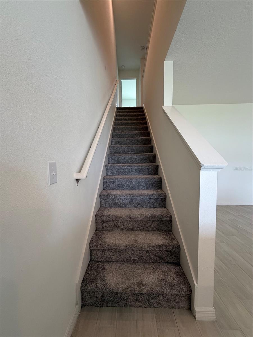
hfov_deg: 85.7
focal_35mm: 14
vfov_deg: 102.1
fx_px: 136
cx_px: 126
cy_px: 168
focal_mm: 2.22
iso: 250
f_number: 2.2
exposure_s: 1/120
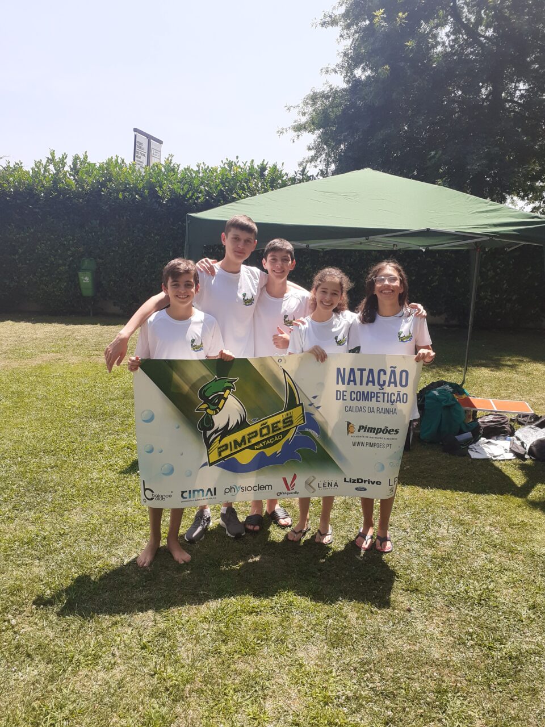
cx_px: 272
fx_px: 567
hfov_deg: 51.4
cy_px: 364
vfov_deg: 65.3
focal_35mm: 27
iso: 40
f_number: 1.9
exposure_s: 1/1145
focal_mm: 3.6
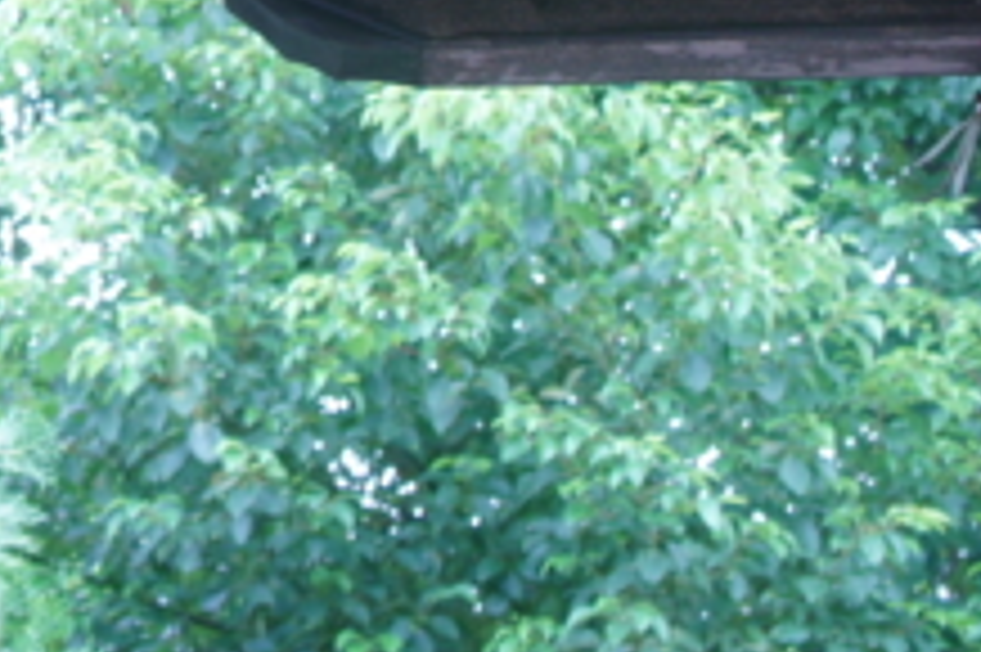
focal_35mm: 143
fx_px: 3894
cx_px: -238
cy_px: -373
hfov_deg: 13.9
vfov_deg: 9.3
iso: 200
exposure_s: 1/50
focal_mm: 26
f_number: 6.3
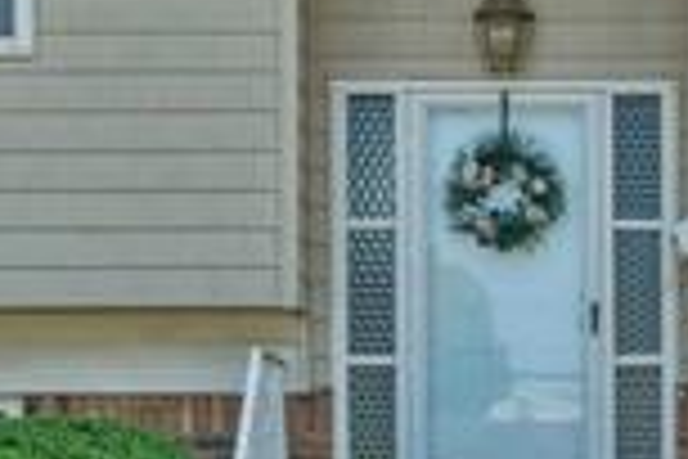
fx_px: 2521
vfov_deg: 10.0
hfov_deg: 15.3
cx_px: 652
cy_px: 702
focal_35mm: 132
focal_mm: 22.5
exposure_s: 1/250
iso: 400
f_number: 11
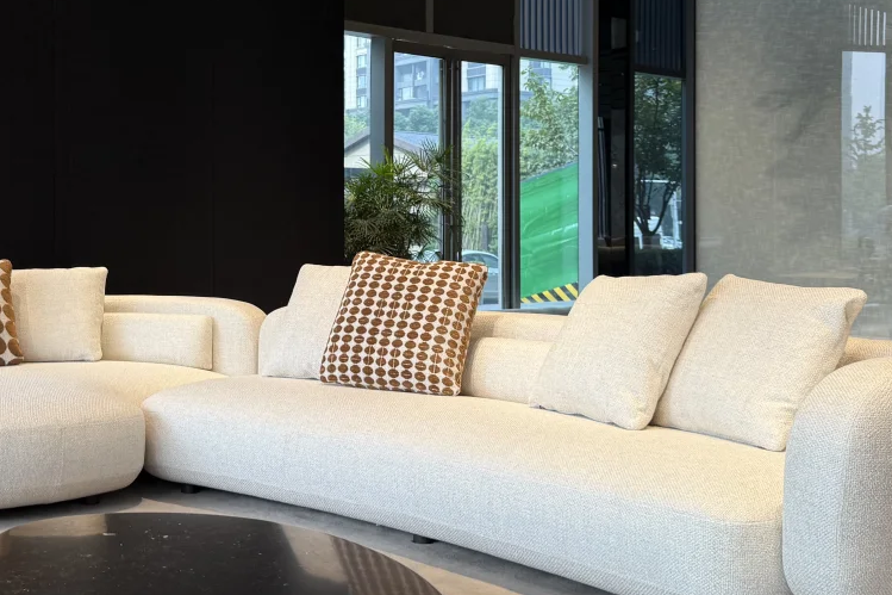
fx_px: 1189
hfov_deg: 40.5
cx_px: 281
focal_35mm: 48
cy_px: 216
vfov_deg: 27.9
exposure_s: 1/164
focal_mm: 6.76
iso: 64
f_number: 1.78
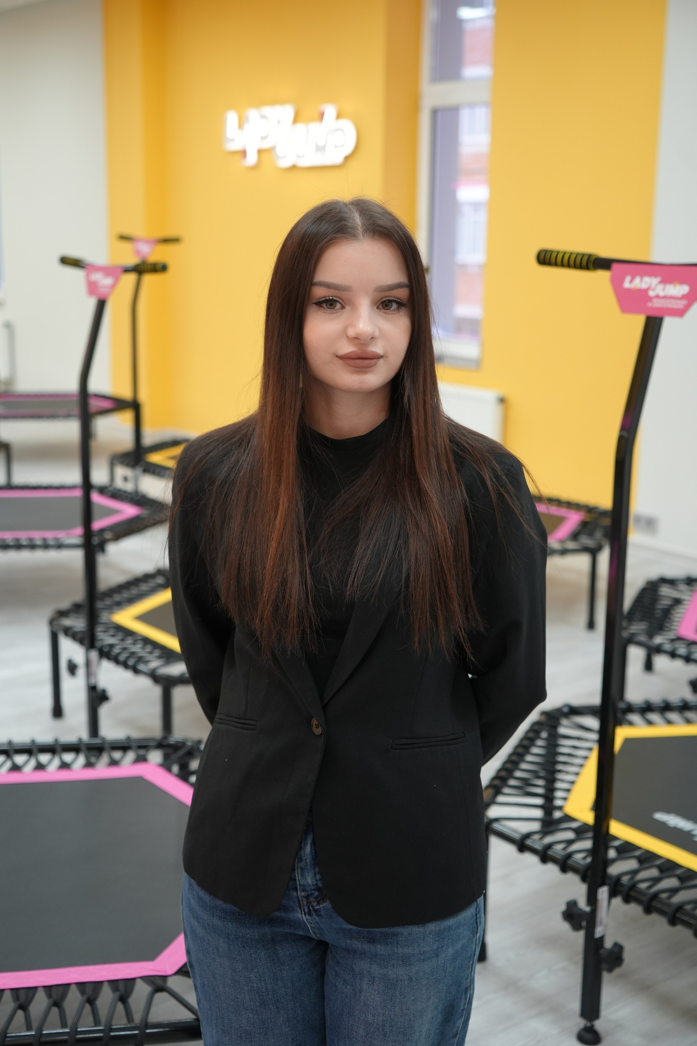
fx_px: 1307
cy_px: 523
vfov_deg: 43.6
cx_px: 348
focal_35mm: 45
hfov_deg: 29.9
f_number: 4
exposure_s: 1/160
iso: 1000
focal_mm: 45
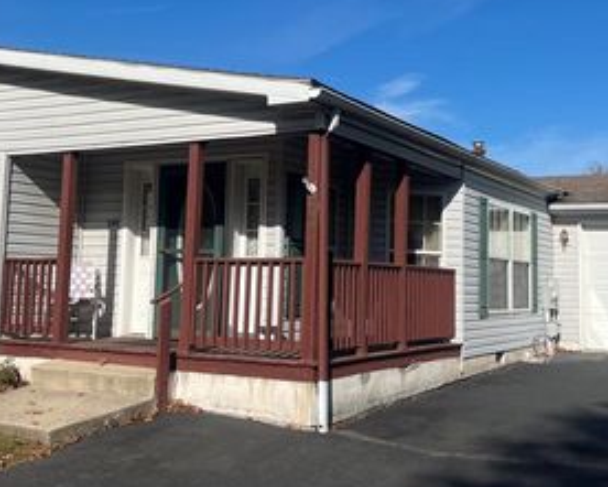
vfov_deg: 32.6
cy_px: 186
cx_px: 319
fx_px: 828
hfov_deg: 40.3
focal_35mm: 46
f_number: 1.6
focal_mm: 5.1
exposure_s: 1/5556
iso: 50
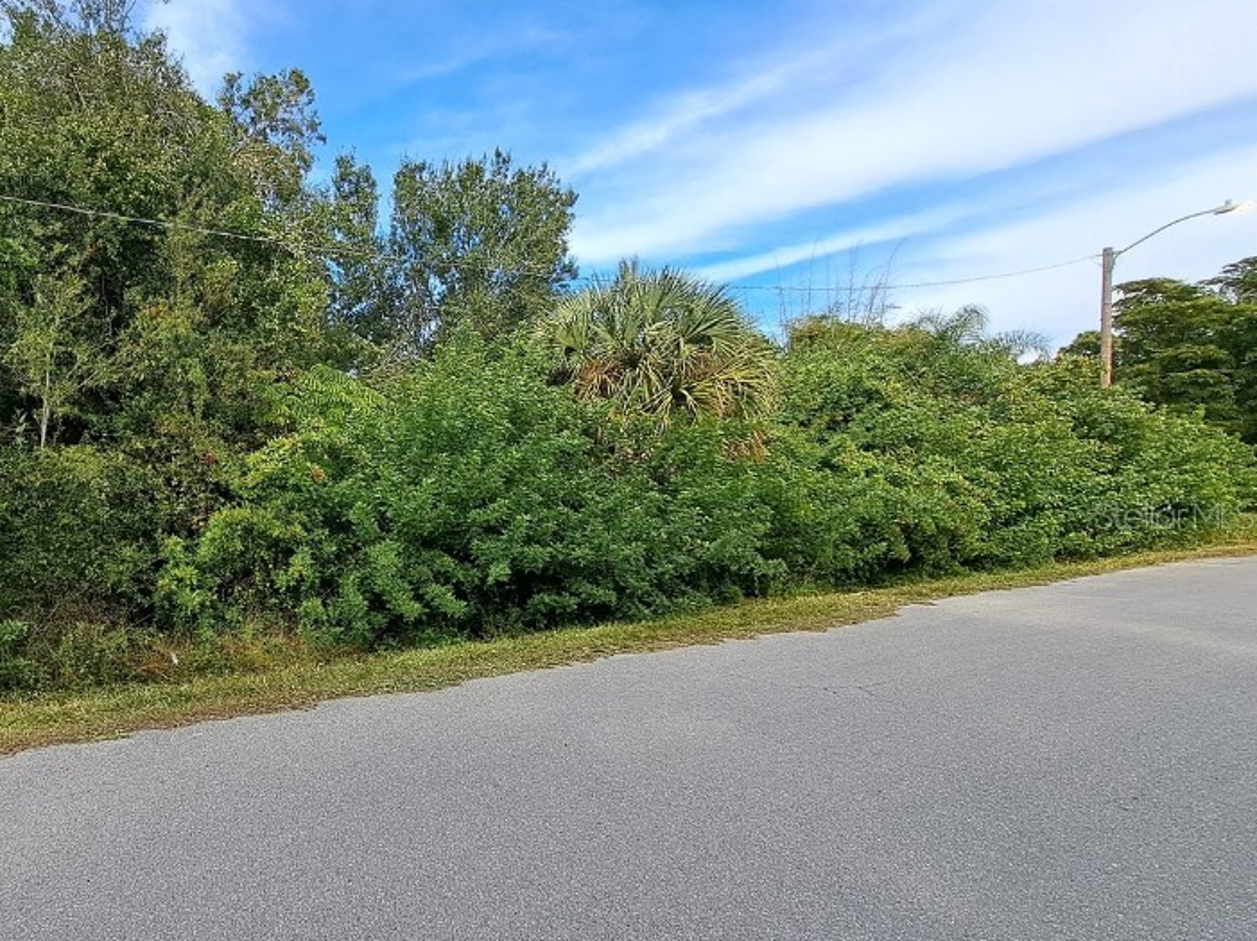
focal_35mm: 19
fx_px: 690
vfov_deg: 68.5
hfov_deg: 79.5
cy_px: 514
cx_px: 344
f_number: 2.2
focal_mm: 1.74
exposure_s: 1/702
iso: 50
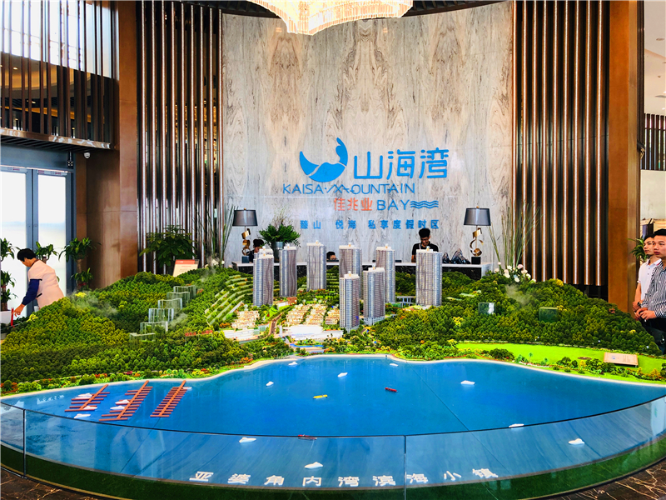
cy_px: 250
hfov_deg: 63.4
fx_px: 539
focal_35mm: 28
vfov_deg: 49.7
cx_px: 333
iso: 25
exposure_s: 1/50
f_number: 1.8
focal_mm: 4
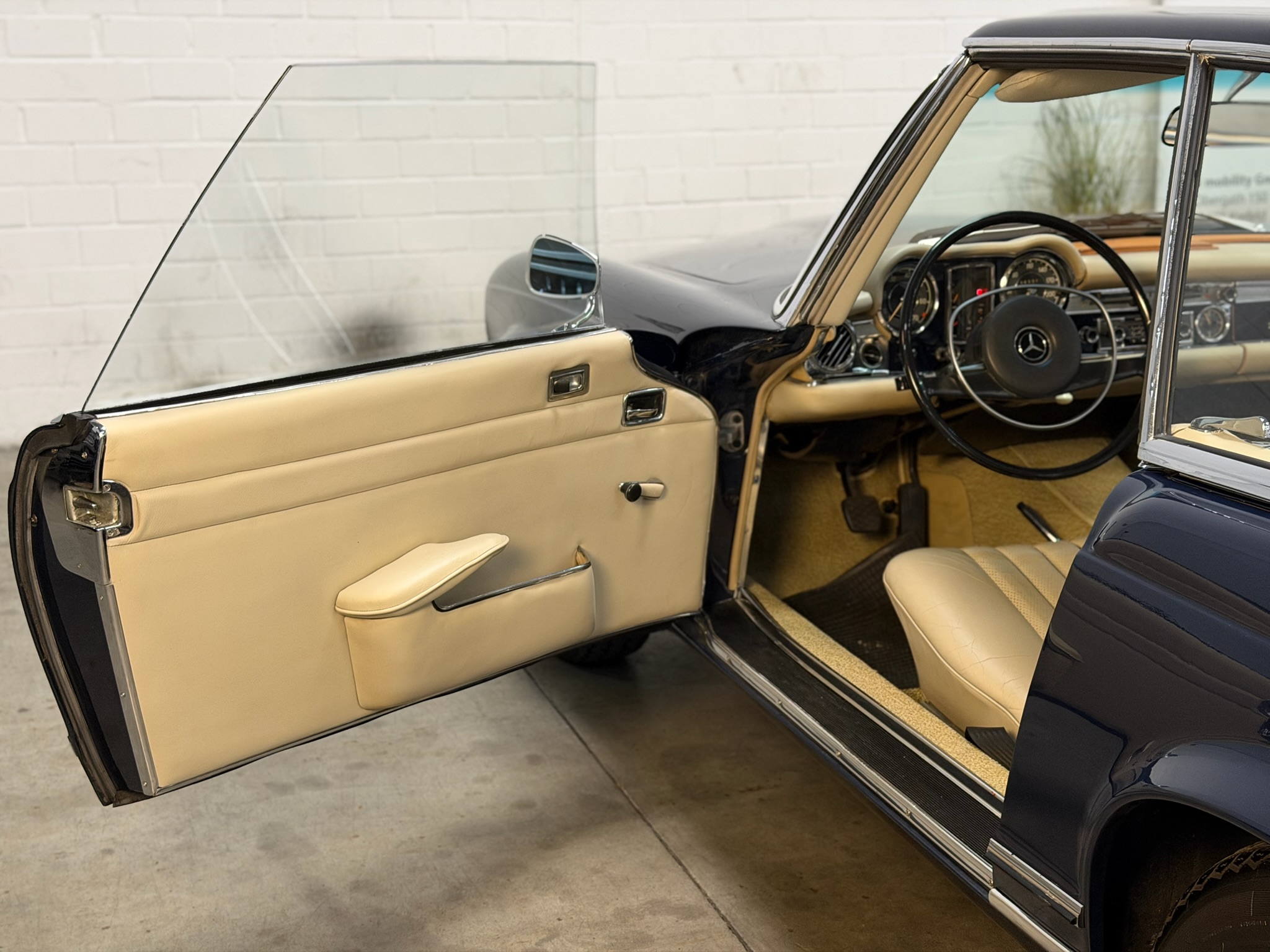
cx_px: 635
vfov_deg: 30.3
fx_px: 1761
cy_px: 476
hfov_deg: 39.7
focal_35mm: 48
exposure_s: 1/50
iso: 200
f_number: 1.78
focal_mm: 6.76
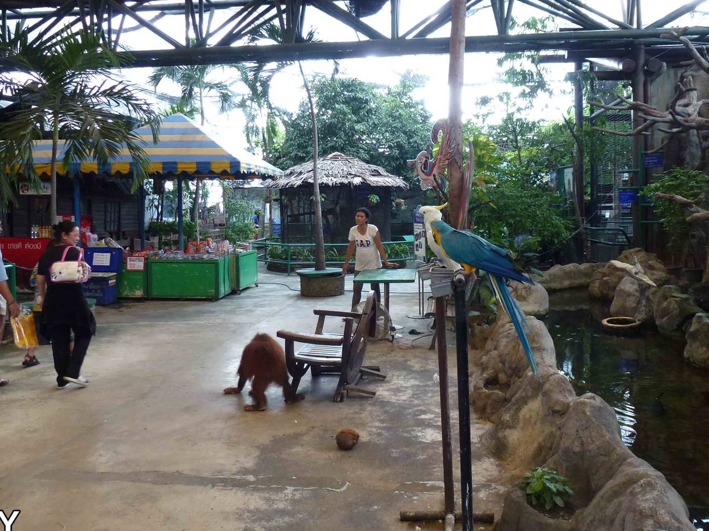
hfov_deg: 59.9
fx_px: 614
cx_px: 384
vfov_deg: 46.7
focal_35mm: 30
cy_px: 237
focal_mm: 4.3
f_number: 3.3
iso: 200
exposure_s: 1/60
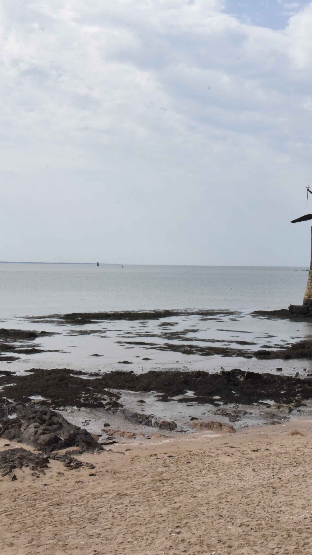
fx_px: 706
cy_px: 278
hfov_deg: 24.9
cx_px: 187
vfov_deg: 42.9
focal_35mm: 48
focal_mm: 30
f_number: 22
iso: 6400
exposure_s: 1/3200
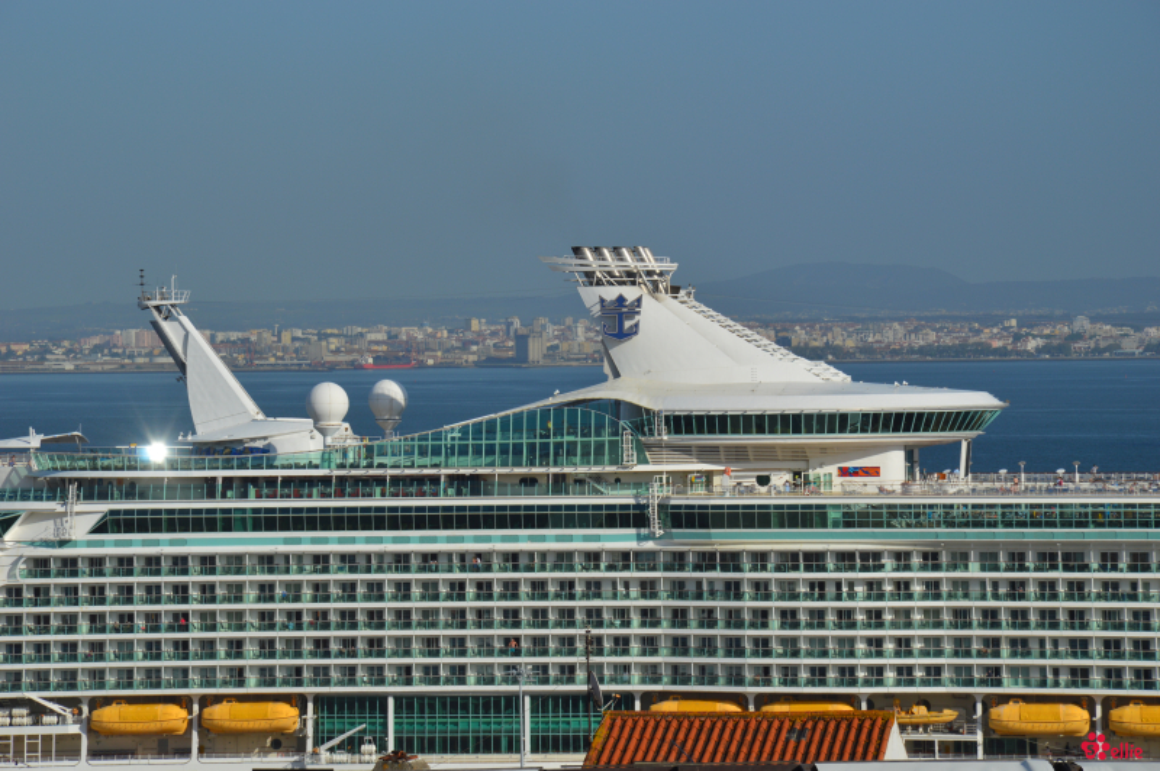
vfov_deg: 8.7
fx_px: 5071
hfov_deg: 13.1
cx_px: 580
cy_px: 386
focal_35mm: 158
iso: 100
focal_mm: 105
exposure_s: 1/500
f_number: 11
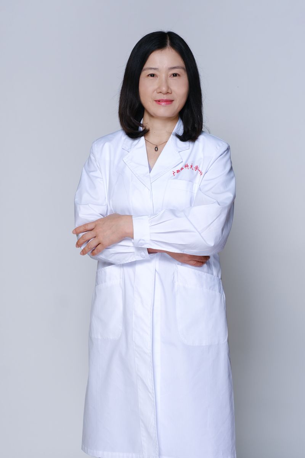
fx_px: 1067
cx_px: 152
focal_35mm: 84
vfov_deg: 24.2
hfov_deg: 16.3
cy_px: 229
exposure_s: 1/160
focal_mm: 56
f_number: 5
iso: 250
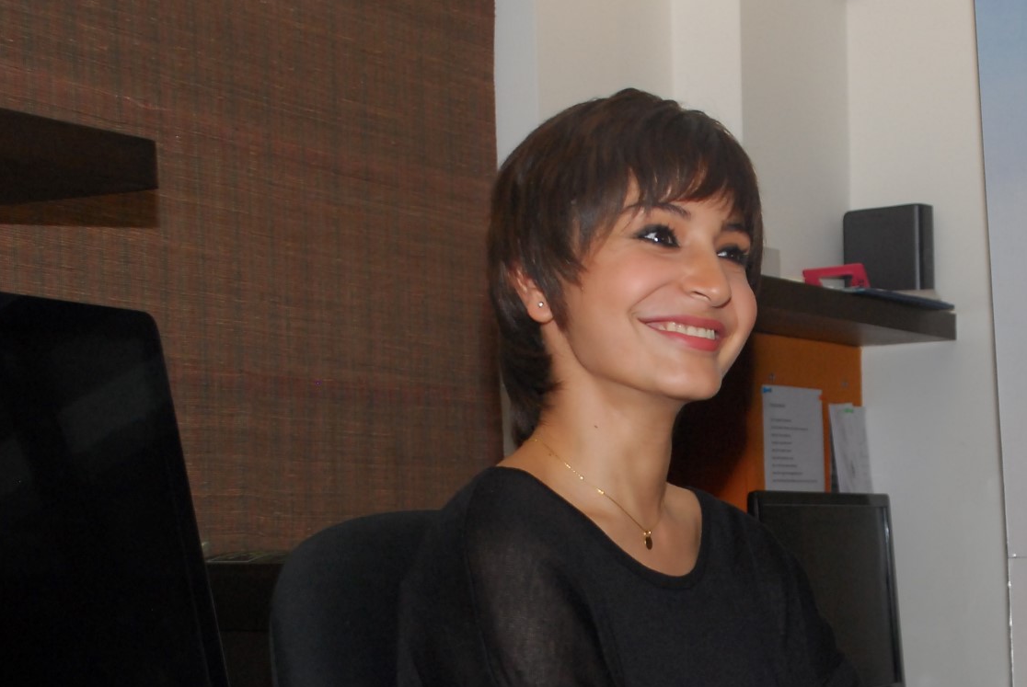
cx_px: 773
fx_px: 2256
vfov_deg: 17.1
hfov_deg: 25.3
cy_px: 588
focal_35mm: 79
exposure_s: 1/125
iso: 500
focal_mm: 28
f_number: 4
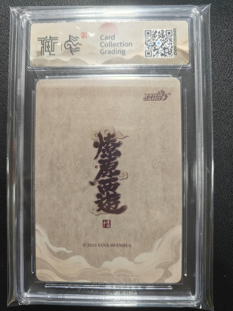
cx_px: 116
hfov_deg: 56.8
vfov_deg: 71.6
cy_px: 156
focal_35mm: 24
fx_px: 215
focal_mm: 5.59
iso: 250
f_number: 1.8
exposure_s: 1/50
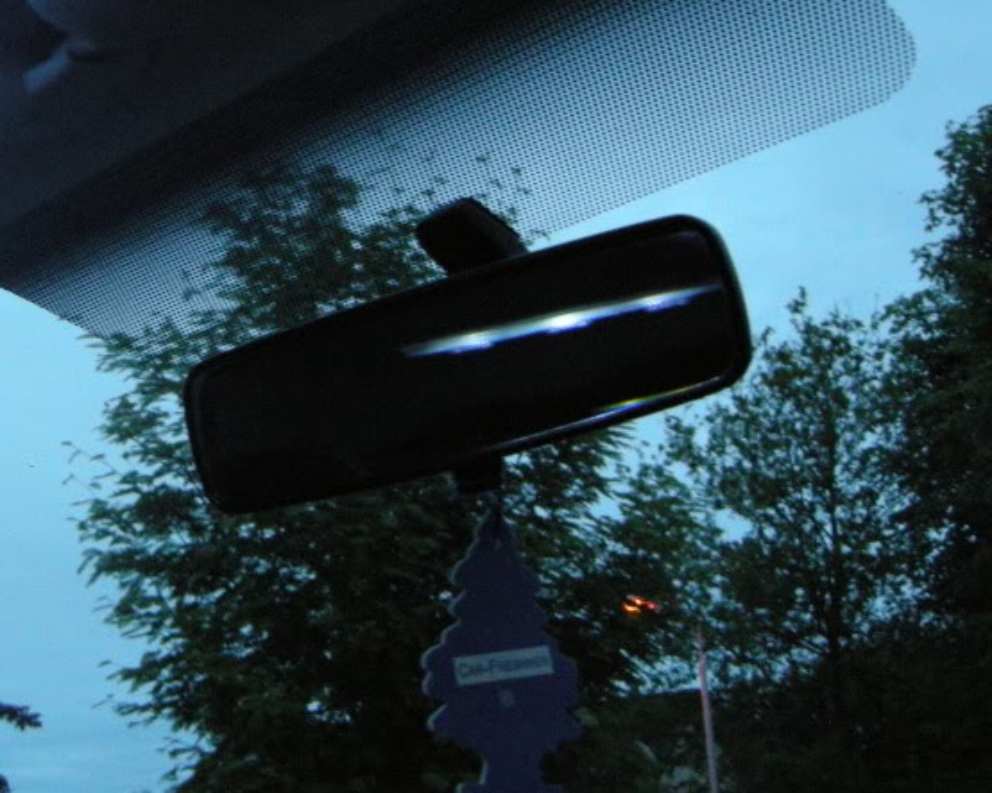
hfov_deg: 28.5
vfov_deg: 23.2
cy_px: 166
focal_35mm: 65
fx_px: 1908
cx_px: 190
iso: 400
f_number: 2.7
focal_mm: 7.5
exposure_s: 1/11.7
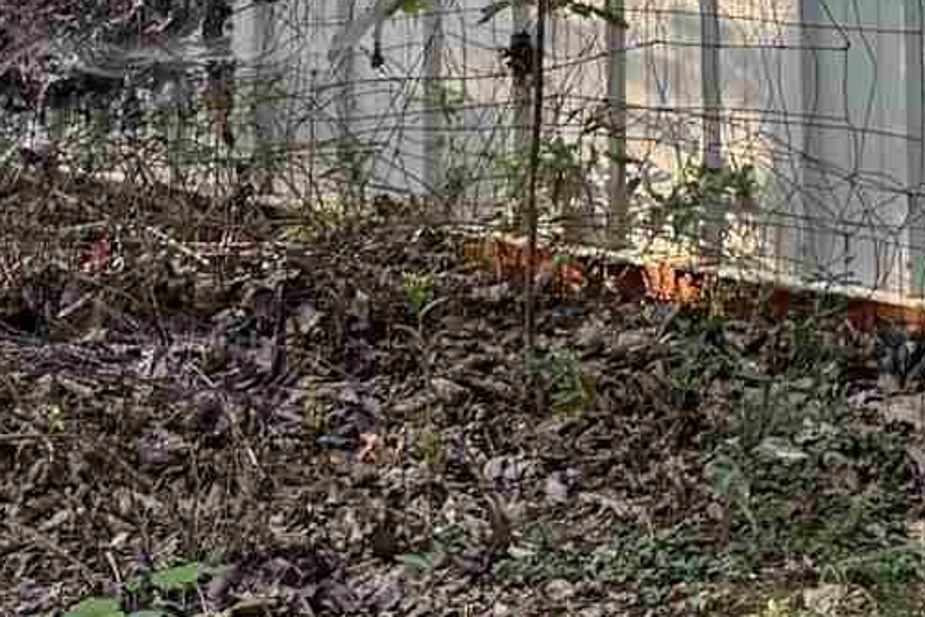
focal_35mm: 153
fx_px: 3931
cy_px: -837
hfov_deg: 13.1
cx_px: 1084
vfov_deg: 8.3
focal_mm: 6.76
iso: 100
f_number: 1.78
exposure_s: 1/121
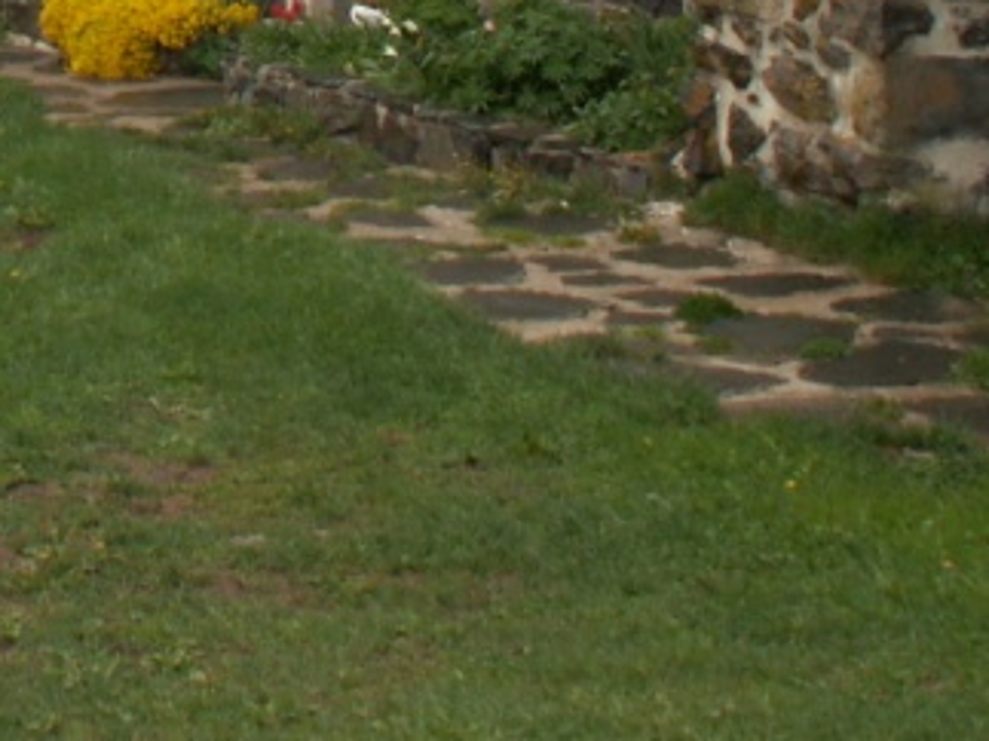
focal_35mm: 111
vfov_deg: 12.6
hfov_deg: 17.2
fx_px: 3170
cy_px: -410
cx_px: -64
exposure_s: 1/125
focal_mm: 5.86
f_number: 5
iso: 50
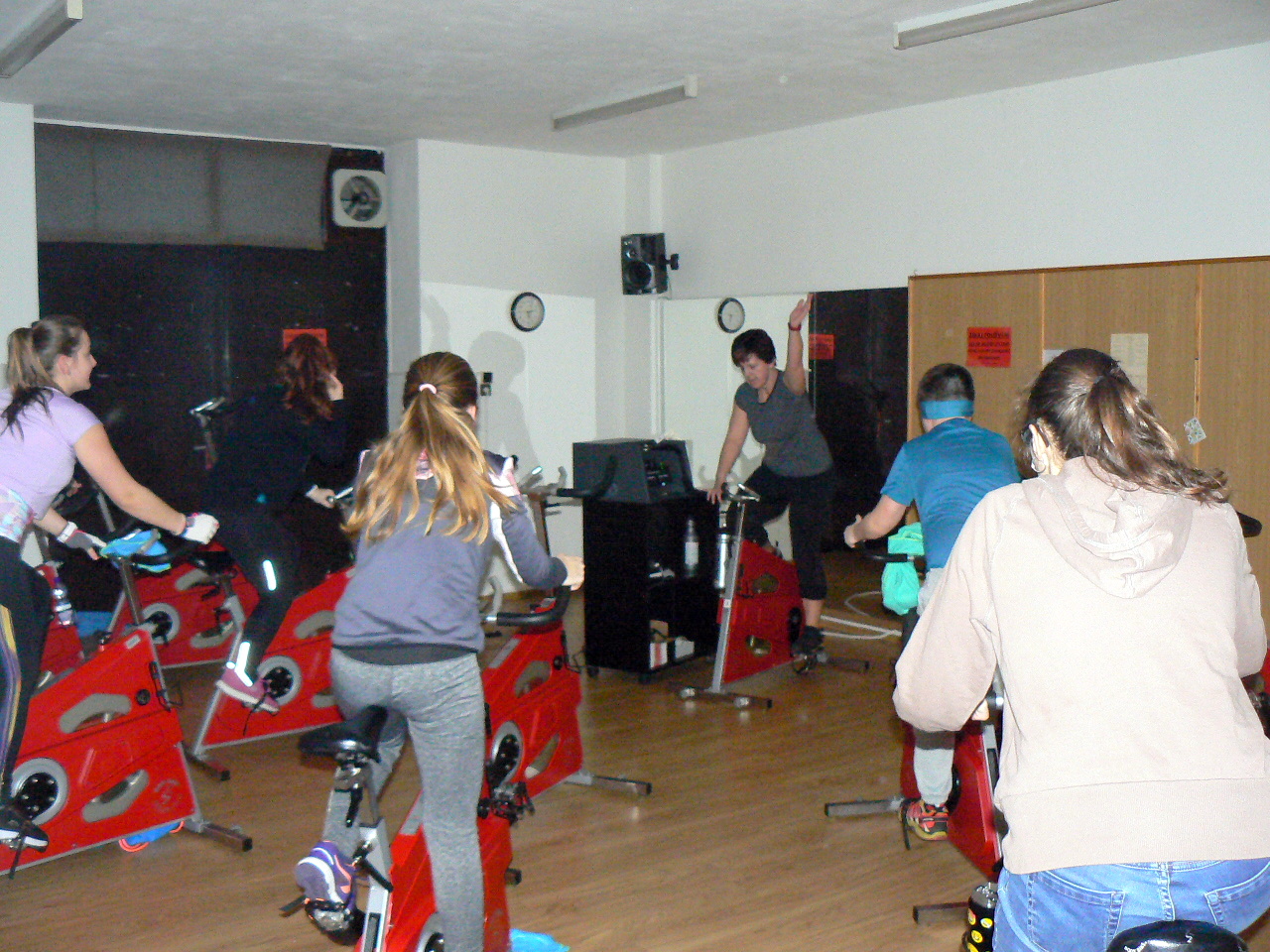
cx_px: 635
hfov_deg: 51.4
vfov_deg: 39.7
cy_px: 476
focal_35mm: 36
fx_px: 1321
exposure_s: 1/25
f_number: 2.8
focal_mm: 6
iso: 400
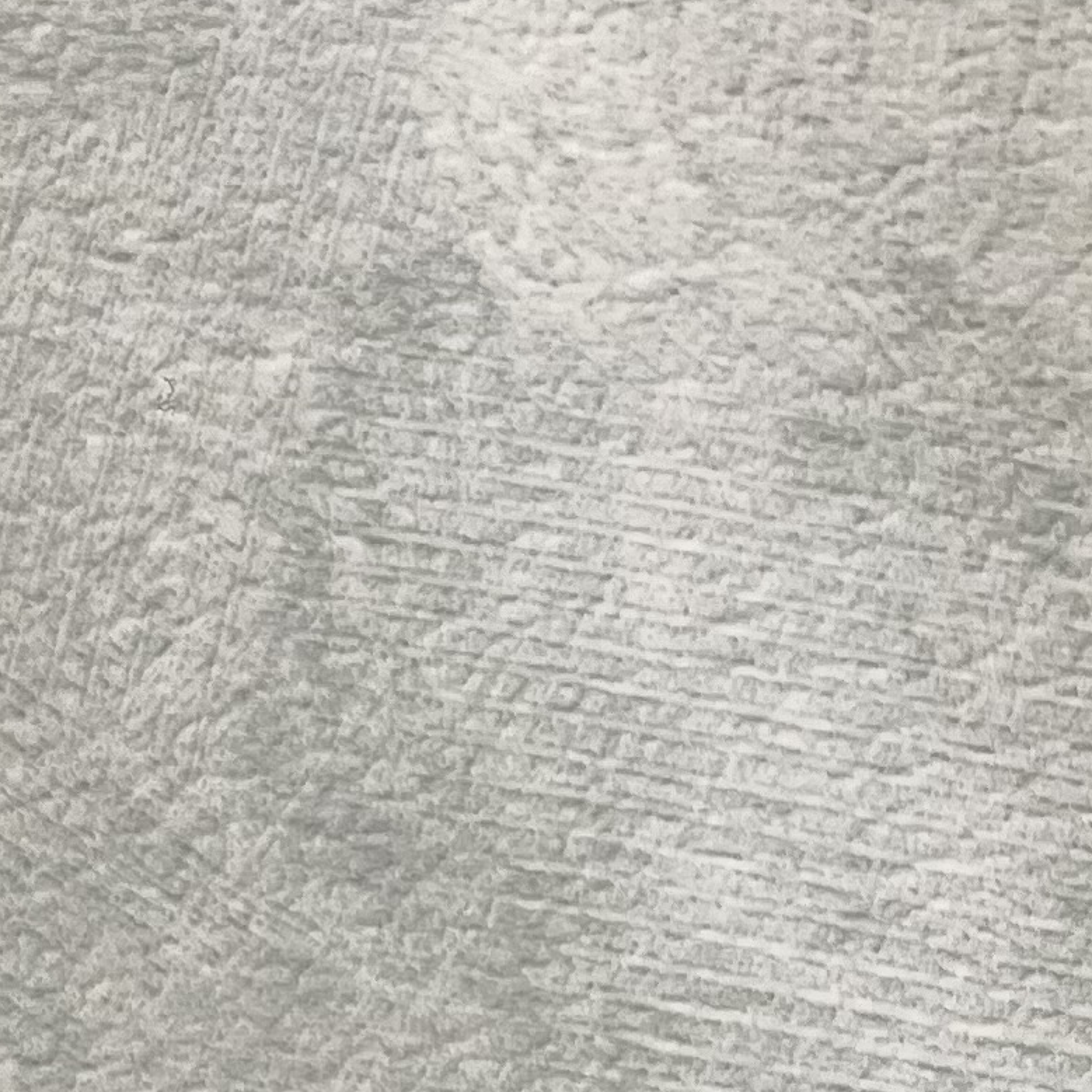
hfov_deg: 12.5
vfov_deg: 13.9
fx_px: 4247
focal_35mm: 119
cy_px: -454
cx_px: -1259
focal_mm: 5.1
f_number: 1.6
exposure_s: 1/341
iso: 50
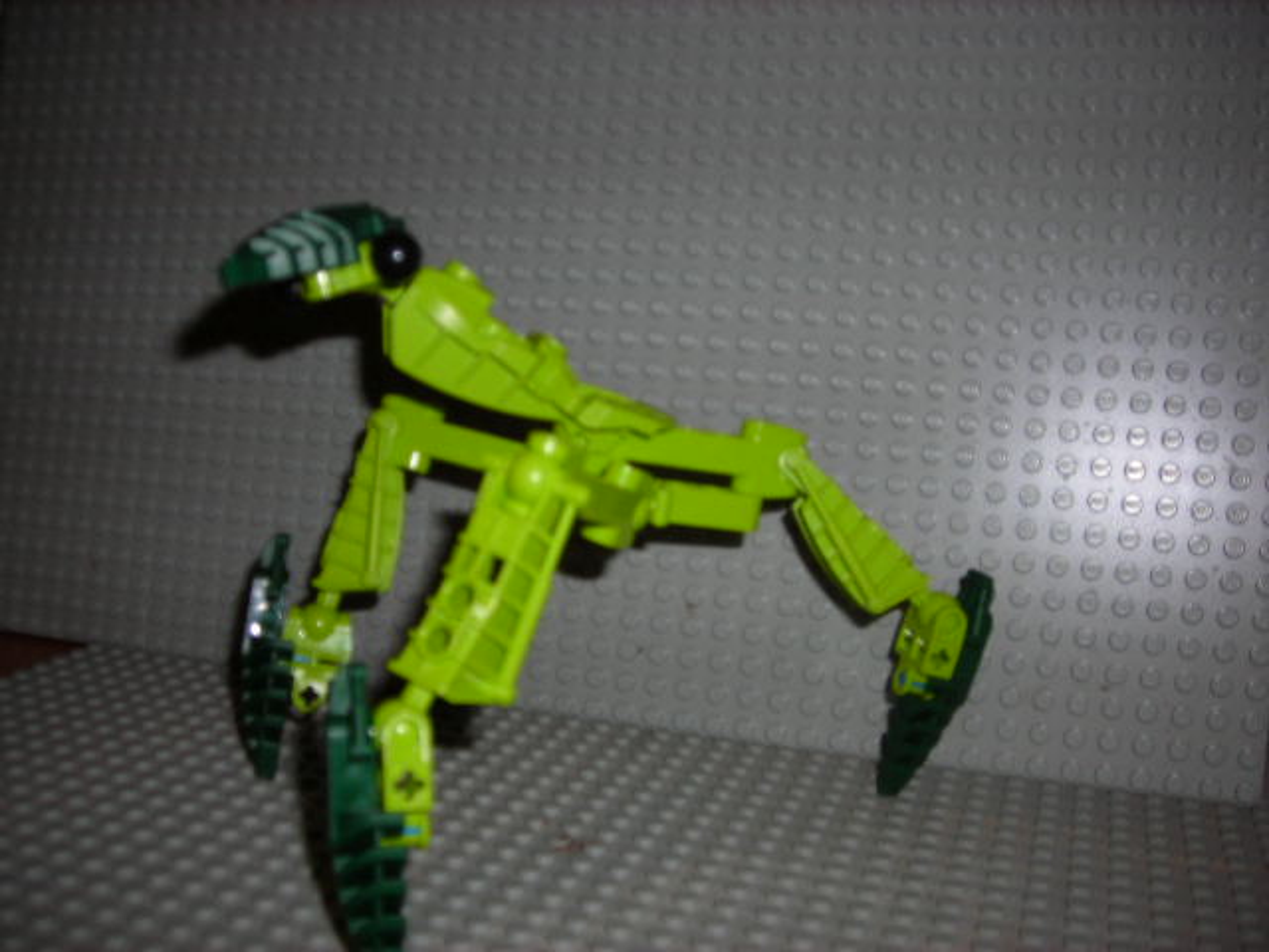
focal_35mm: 38
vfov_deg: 37.7
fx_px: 1393
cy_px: 476
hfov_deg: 49.0
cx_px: 634
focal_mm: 6.3
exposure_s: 1/60.1
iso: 50
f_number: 3.2
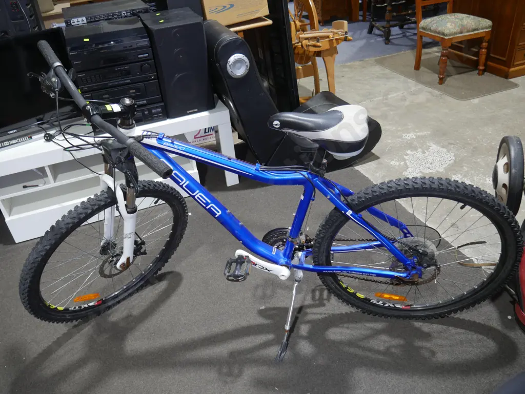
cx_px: 262
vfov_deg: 49.8
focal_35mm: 28
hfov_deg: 63.4
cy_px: 197
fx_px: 425
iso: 320
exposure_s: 1/60
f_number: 3.5
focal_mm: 14
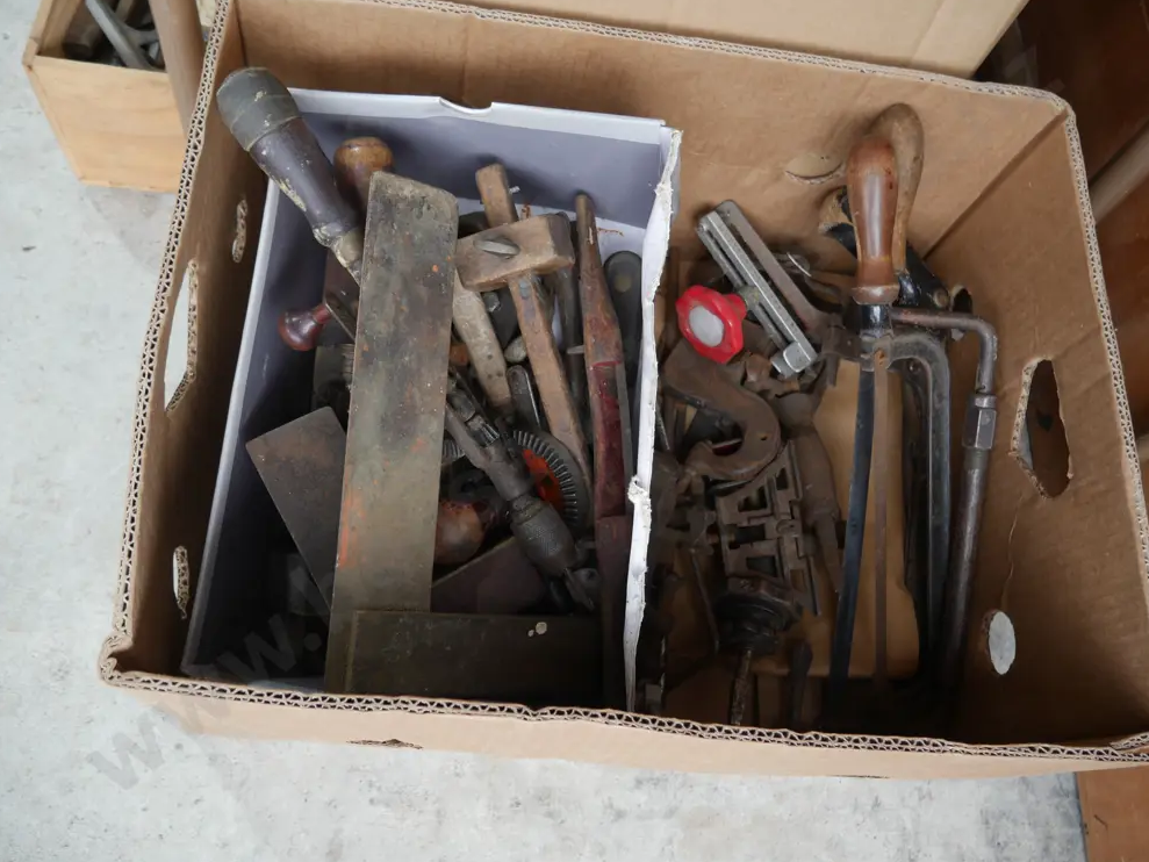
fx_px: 963
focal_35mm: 29
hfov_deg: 61.7
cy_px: 422
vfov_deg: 48.2
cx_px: 573
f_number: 3.5
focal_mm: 14
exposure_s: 1/80
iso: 200
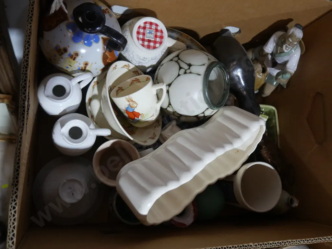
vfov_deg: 44.2
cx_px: 166
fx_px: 307
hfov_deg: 56.8
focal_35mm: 32
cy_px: 124
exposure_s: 1/60
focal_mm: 16
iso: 800
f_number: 3.6
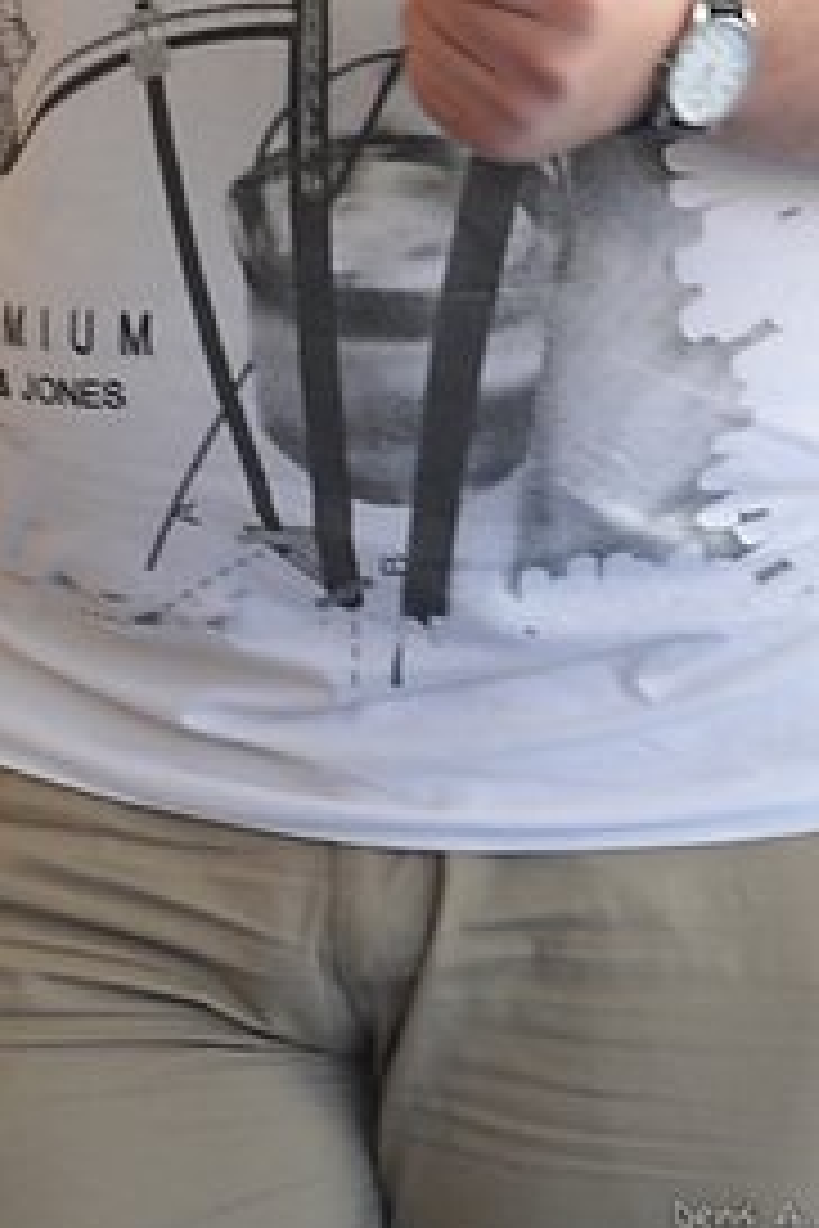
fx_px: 14400
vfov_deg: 4.9
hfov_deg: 3.3
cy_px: -436
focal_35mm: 422
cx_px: 346
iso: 500
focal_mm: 100
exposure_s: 1/25
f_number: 8
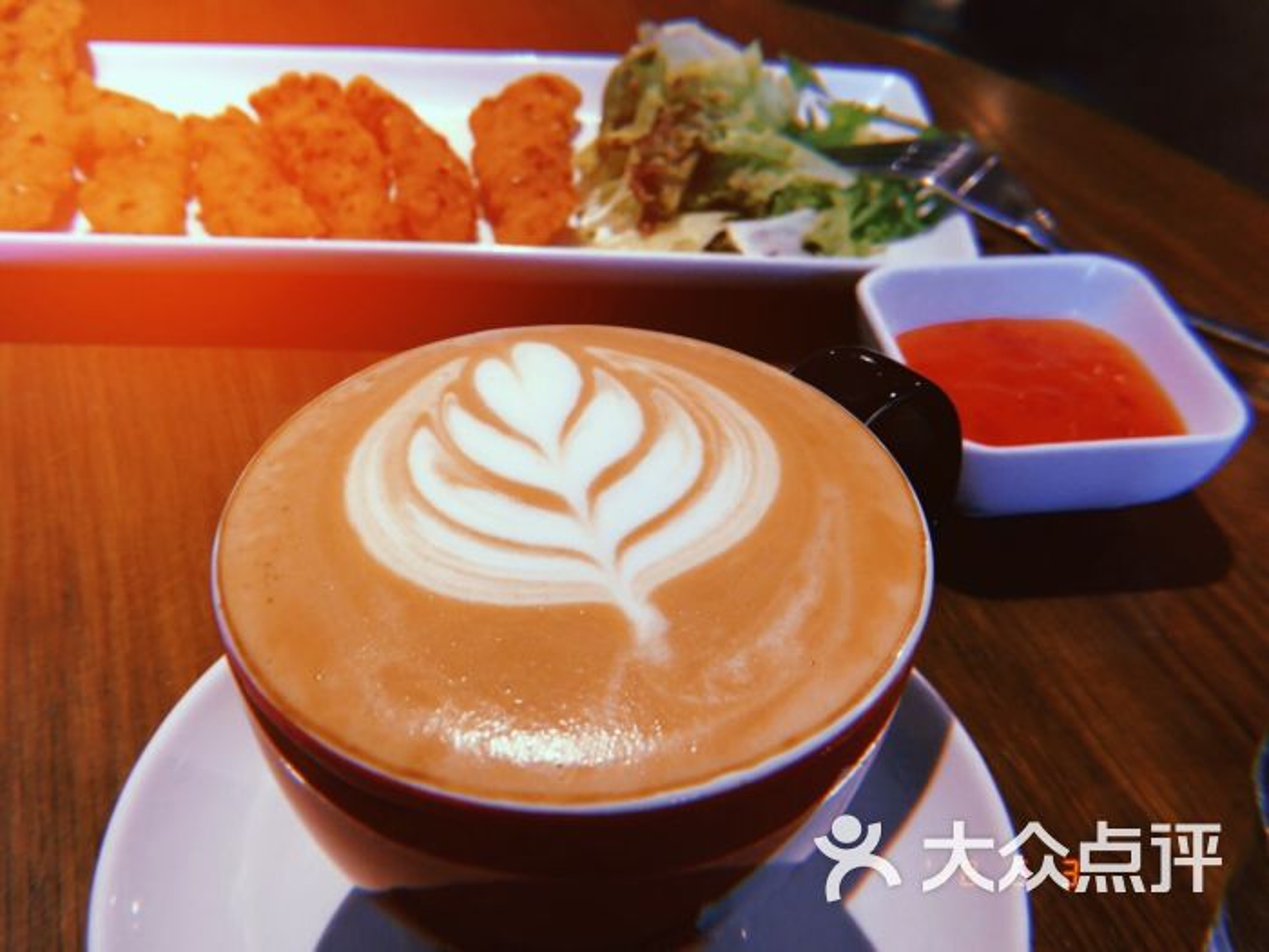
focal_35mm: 29
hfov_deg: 61.7
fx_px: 1063
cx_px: 634
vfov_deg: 48.2
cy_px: 476
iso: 160
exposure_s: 1/50
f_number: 1.8
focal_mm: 4
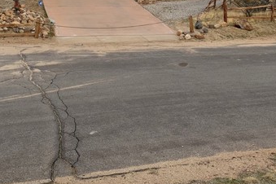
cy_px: 7
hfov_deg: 38.8
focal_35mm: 51
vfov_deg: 25.4
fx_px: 391
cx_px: 116
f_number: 1.8
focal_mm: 4.25
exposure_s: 1/234
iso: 25
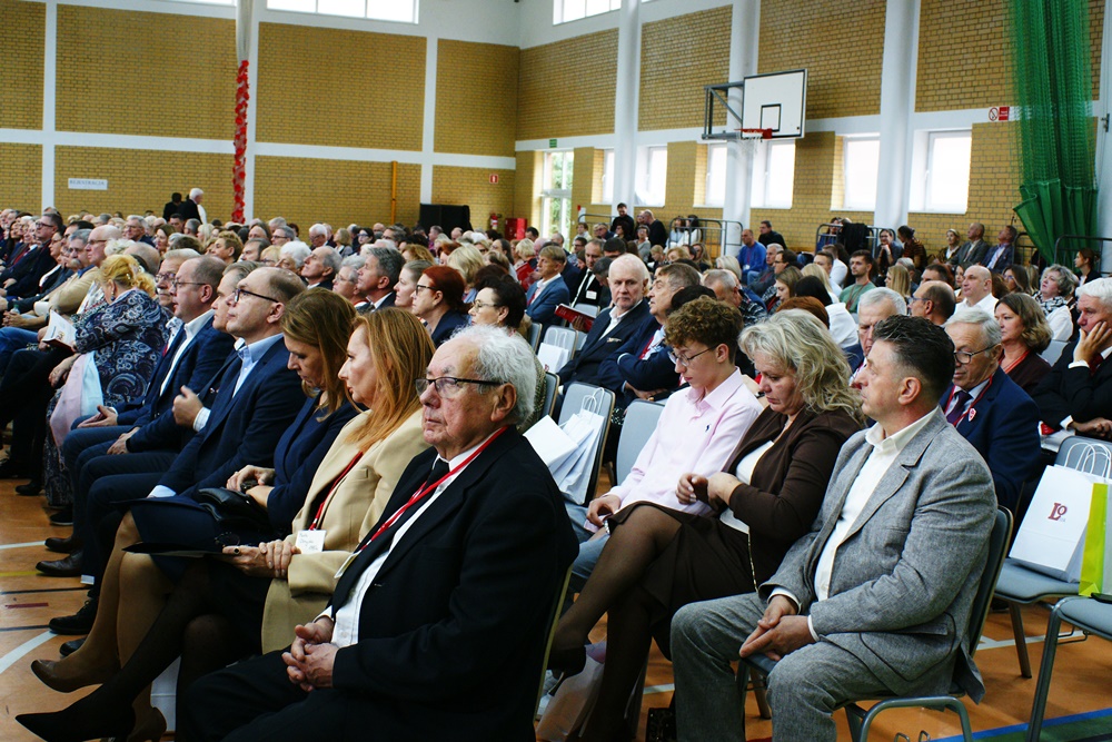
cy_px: 371
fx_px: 1297
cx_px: 556
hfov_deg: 46.4
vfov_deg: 31.9
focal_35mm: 42
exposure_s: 1/50
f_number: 5.6
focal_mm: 28
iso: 800
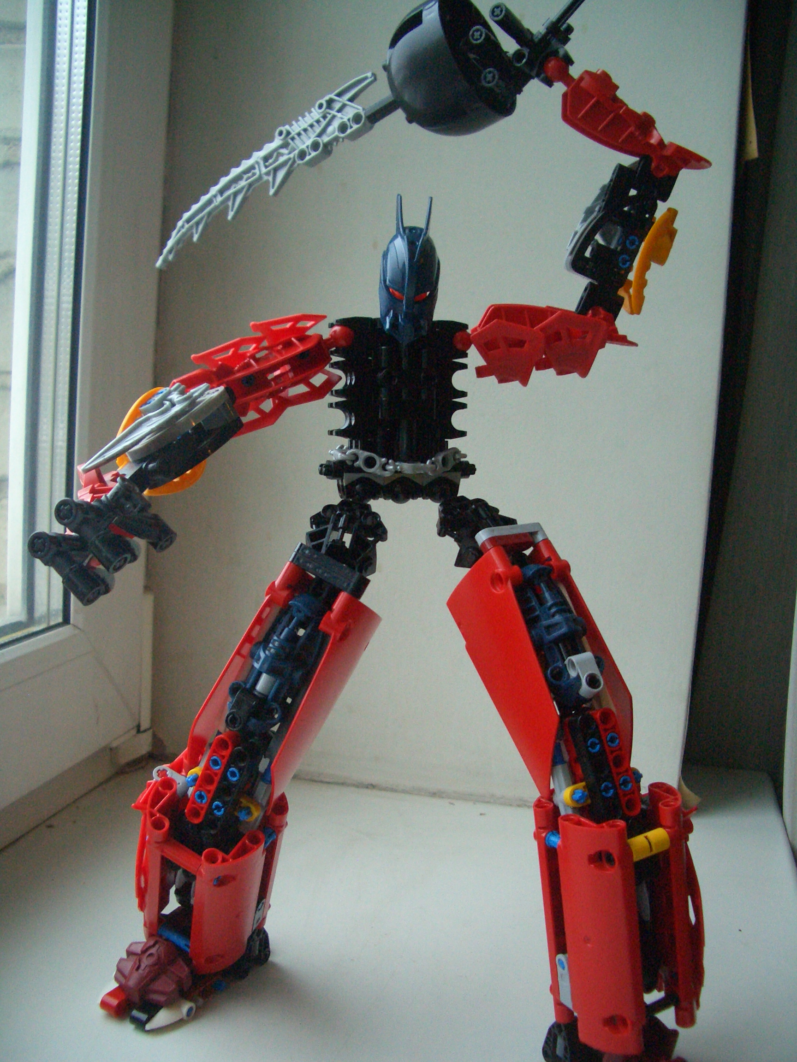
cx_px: 398
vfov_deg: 52.6
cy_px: 531
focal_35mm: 35
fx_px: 1074
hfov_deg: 40.7
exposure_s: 1/80
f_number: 2.6
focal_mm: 5.8
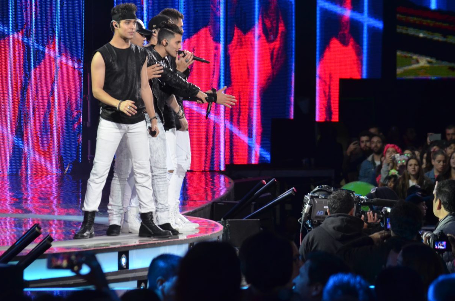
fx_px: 3378
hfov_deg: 7.7
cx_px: 325
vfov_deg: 5.1
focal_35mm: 268
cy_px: 69
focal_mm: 105
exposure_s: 1/125
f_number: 4.5
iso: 800
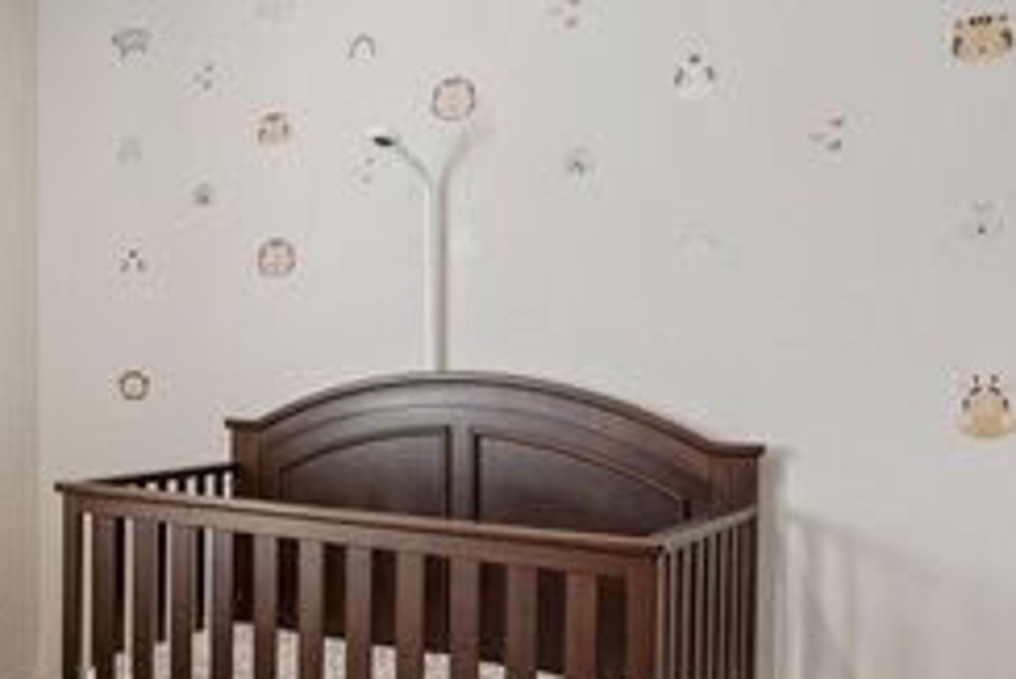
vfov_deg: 31.9
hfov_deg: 41.4
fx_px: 1186
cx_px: 42
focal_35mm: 42
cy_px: 356
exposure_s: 1/10
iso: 400
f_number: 8
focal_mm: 16
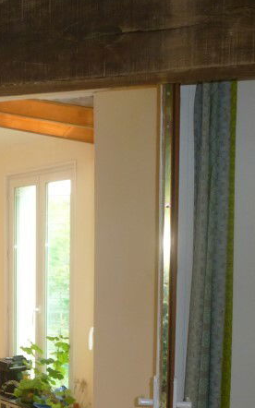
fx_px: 656
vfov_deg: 33.8
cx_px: -107
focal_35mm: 59
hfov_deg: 19.6
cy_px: 313
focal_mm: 4.3
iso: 200
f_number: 3.3
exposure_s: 1/60
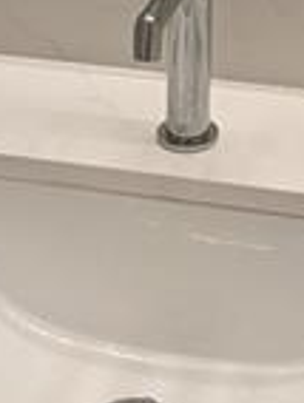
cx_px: 281
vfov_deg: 16.0
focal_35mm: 114
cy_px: -176
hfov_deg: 12.9
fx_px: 1331
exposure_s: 1/120
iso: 113
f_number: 1.73
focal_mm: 4.38
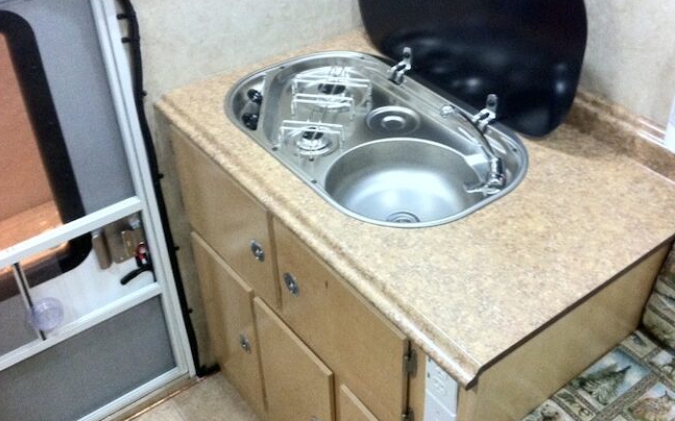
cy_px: 196
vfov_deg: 29.2
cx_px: 390
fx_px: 809
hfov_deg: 45.1
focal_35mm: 44
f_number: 2.8
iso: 400
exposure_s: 1/15
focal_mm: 3.85
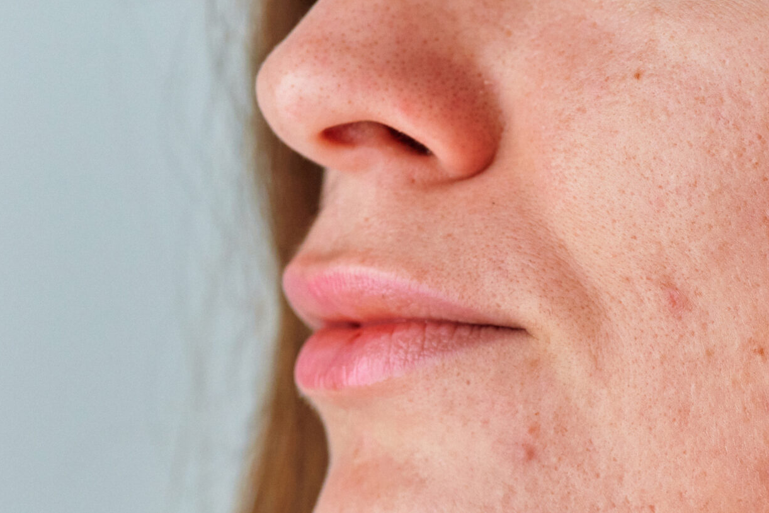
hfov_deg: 7.3
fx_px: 6045
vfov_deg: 4.8
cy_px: 485
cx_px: 744
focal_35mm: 283
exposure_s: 1/160
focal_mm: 135
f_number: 6.3
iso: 400
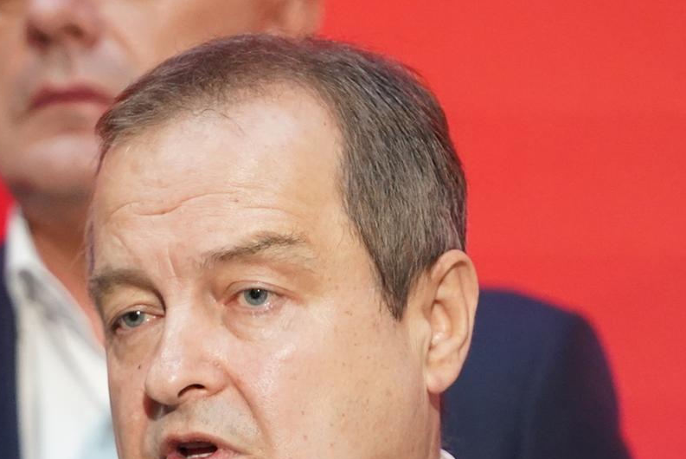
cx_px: 196
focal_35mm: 605
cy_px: 310
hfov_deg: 3.4
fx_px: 11537
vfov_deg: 2.3
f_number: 2.8
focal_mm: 200
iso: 4000
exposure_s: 1/400
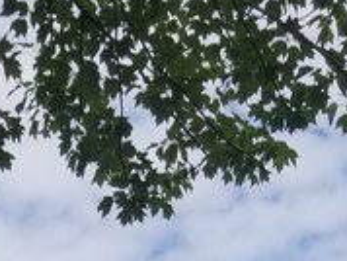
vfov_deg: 8.8
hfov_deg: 13.2
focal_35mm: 146
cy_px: 711
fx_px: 1466
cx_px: -47
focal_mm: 4.25
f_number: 1.7
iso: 50
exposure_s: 1/2488
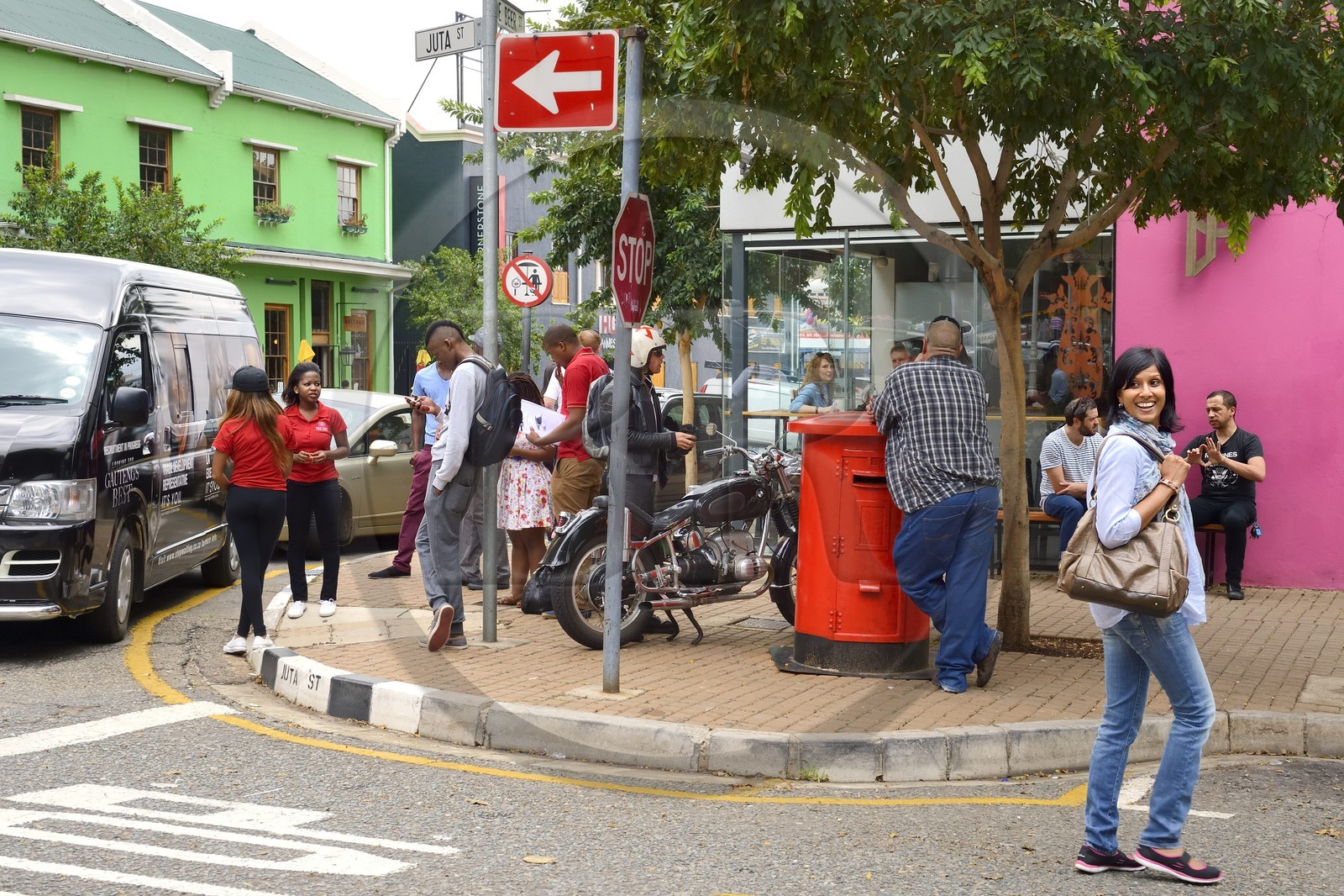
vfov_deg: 27.0
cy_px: 448
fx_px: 1866
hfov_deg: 39.6
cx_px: 672
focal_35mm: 50
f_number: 10
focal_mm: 50
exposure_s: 1/250
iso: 400
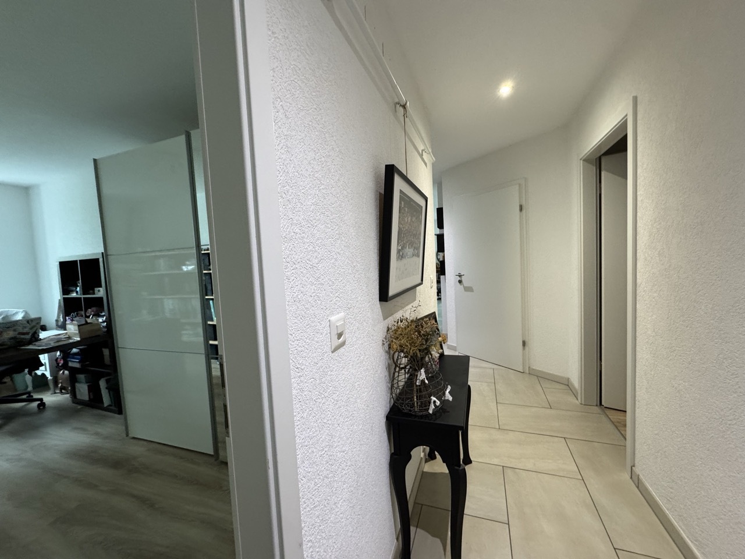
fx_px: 301
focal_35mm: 14
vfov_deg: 85.7
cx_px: 372
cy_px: 280
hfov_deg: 102.1
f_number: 2.2
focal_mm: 2.22
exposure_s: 1/50
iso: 250
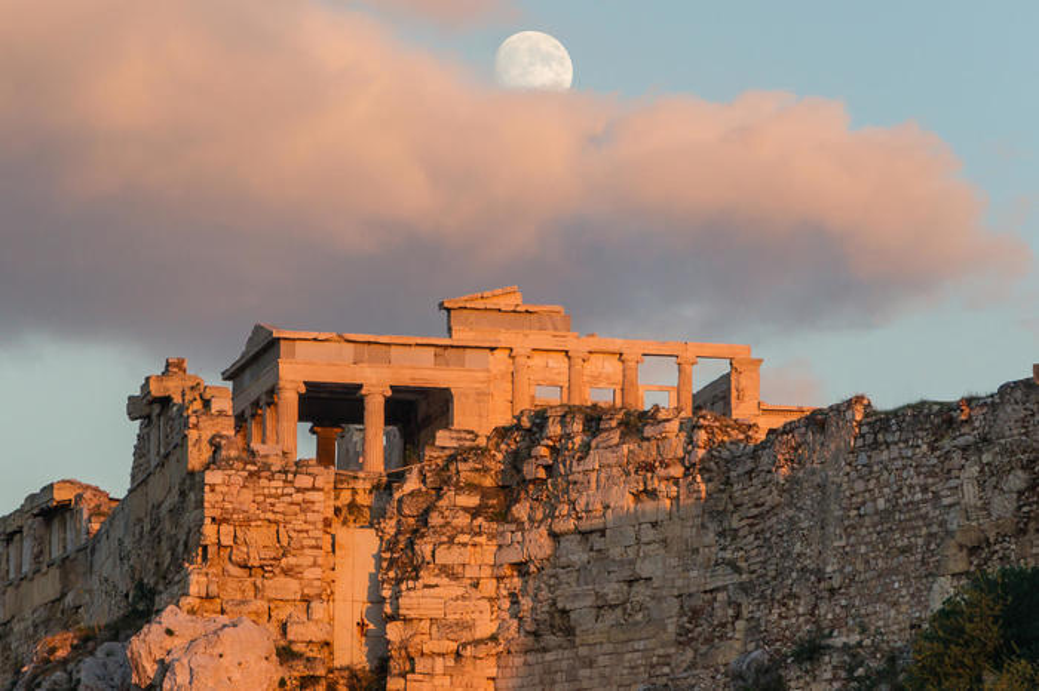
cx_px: 520
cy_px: 346
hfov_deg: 9.2
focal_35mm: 225
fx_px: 6490
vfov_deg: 6.1
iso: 200
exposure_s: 1/160
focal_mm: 150
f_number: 8
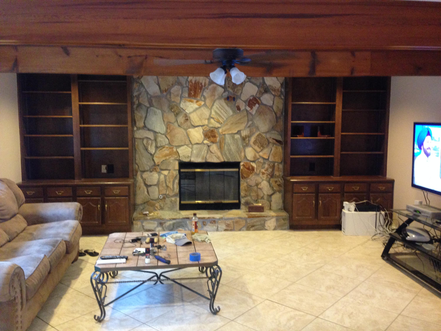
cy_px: 166
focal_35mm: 33
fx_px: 420
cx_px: 220
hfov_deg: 55.4
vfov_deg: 42.9
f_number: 2.4
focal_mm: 4.12
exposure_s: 1/17
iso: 400
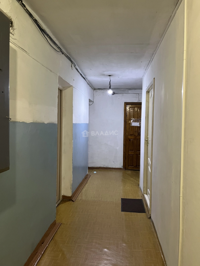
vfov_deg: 67.3
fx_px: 200
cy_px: 133
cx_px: 100
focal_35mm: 26
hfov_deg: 53.1
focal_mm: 5.1
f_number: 1.6
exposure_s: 1/40
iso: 500
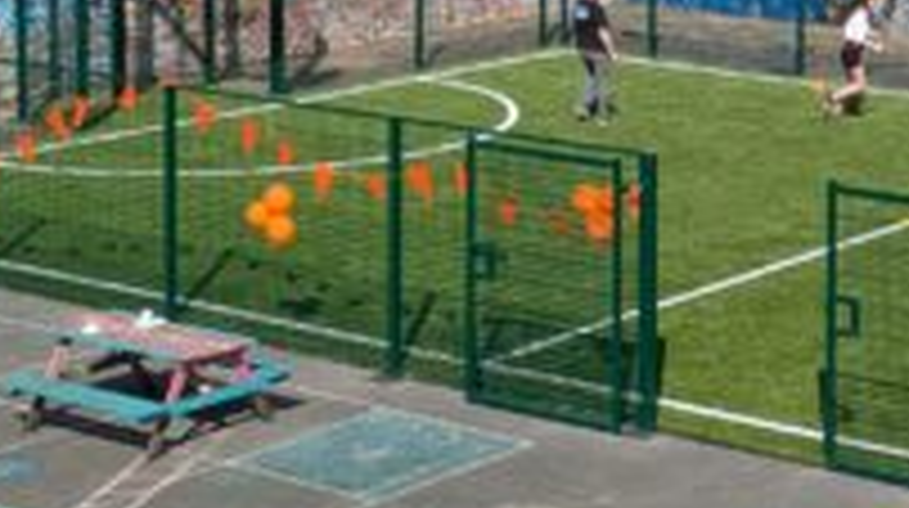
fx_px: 2600
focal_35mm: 108
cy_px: -216
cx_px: 873
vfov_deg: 10.8
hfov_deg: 19.4
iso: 50
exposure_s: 1/2732
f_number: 1.89
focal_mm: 5.43
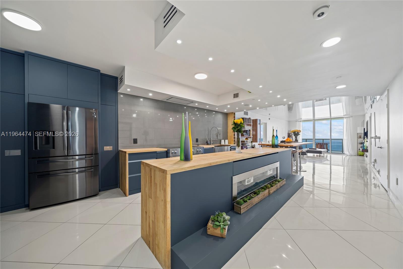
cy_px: 134
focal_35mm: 12
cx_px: 202
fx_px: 134
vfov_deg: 90.0
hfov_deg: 112.6
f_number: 4
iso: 100
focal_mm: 12
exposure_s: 1/2
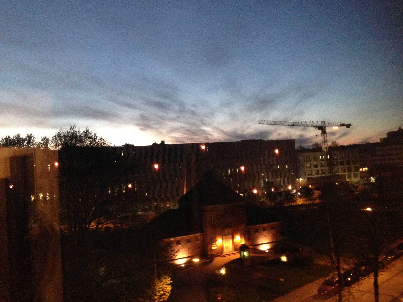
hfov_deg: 55.4
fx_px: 384
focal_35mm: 33
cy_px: 151
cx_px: 202
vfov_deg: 42.9
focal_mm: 4.12
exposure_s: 1/15
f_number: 2.4
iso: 500
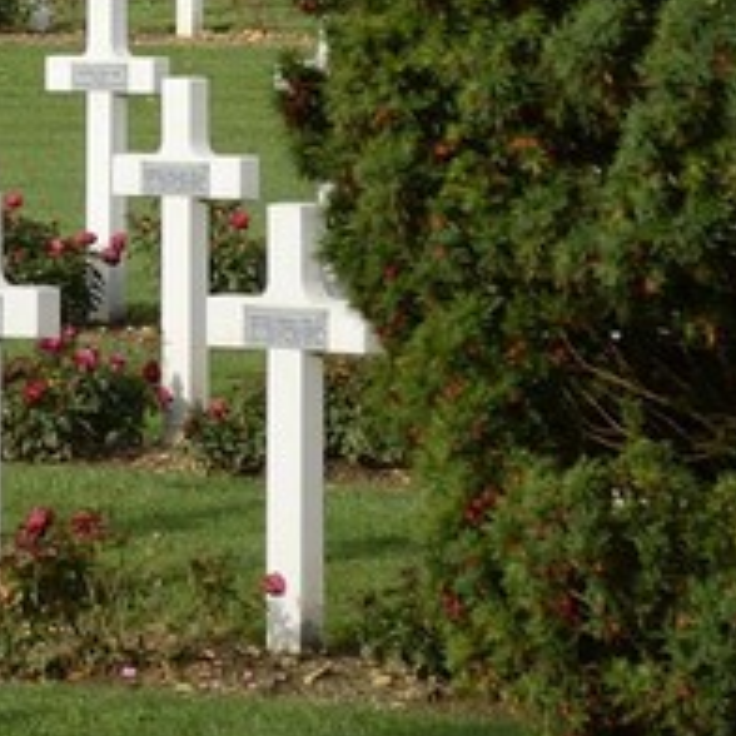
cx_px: -869
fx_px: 11691
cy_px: -935
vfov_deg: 3.6
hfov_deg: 3.6
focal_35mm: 486
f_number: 11
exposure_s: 1/250
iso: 200
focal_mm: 70
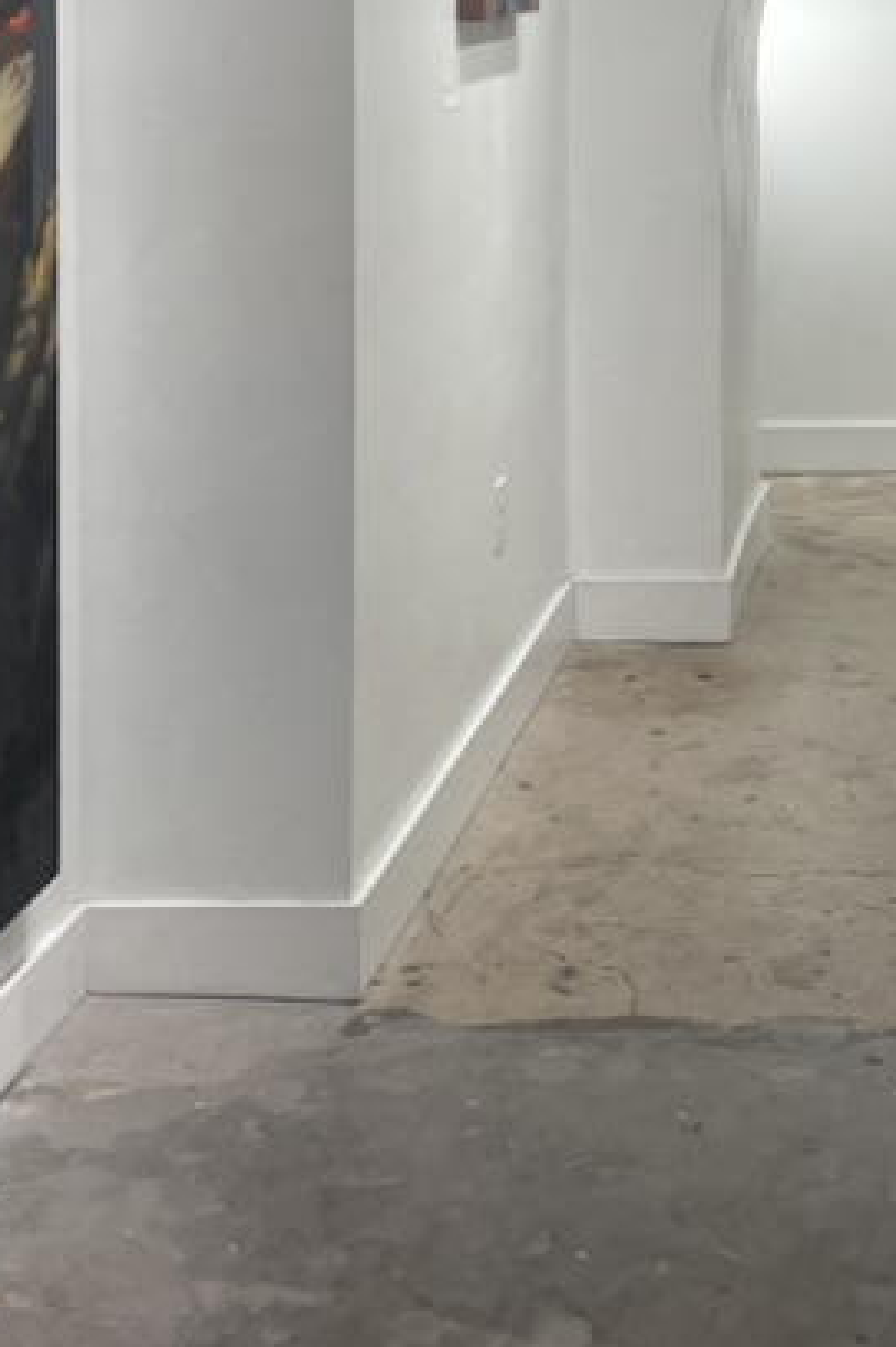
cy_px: 89
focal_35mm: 68
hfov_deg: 19.3
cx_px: 962
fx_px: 2541
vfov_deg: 28.3
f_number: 1.6
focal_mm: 4.2
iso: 50
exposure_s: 1/120
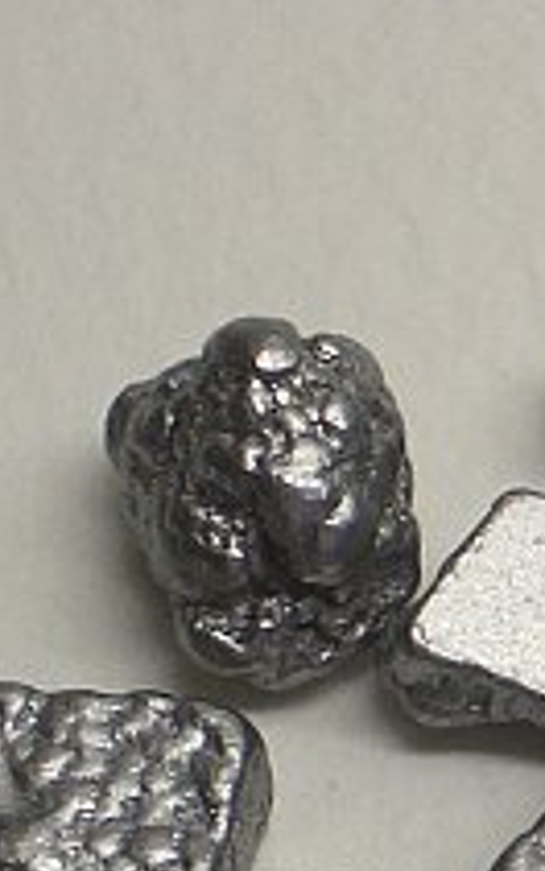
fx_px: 4940
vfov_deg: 10.0
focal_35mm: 208
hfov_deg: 6.3
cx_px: 770
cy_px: 933
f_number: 3.5
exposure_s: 1/80
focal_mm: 10.2
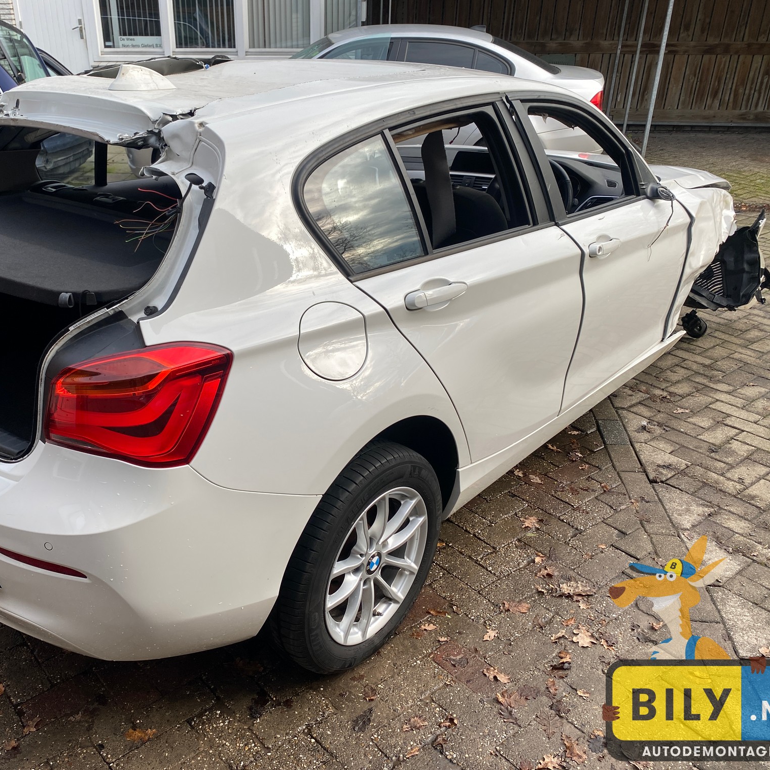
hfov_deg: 52.2
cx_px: 307
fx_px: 780
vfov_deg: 52.5
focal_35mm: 31
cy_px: 388
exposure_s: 1/778
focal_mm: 4.25
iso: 32
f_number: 1.8
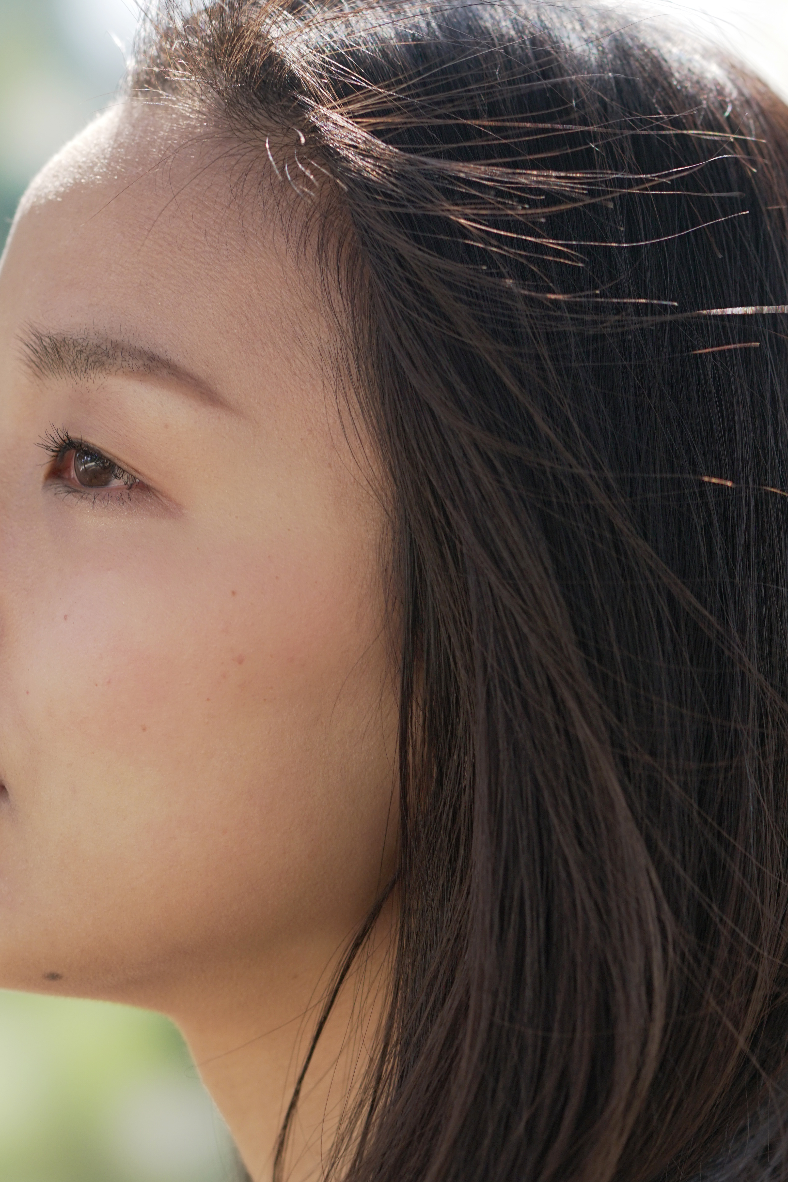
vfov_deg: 12.0
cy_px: 875
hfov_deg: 8.0
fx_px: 5612
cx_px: 444
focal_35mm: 171
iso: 500
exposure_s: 1/100
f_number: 5.6
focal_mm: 100
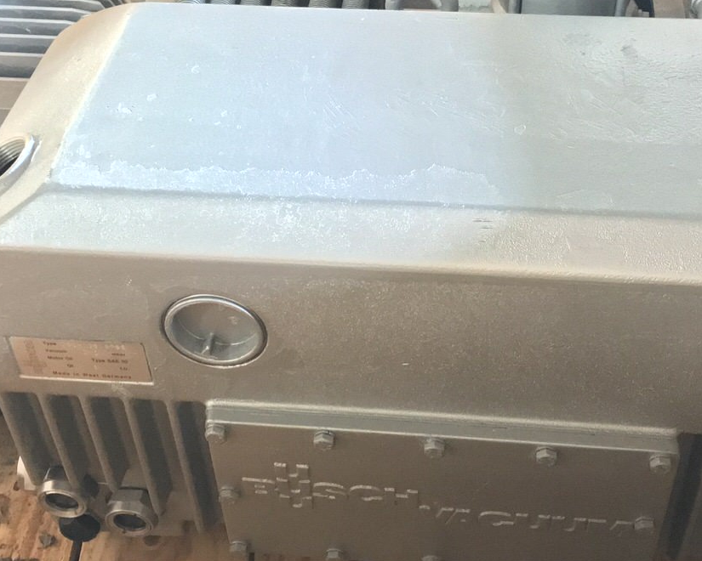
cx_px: 391
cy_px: 230
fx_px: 1101
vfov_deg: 28.6
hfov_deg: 35.3
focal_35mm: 53
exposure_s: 1/15
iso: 320
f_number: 1.8
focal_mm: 3.99
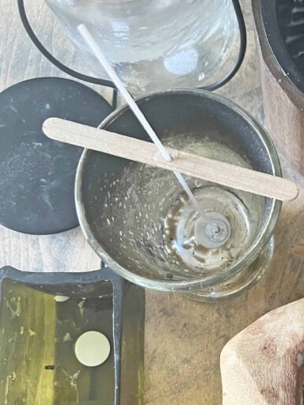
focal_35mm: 52
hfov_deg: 26.5
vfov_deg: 35.5
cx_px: 303
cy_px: 329
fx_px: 609
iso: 500
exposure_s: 1/40
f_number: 1.5
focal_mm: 5.7
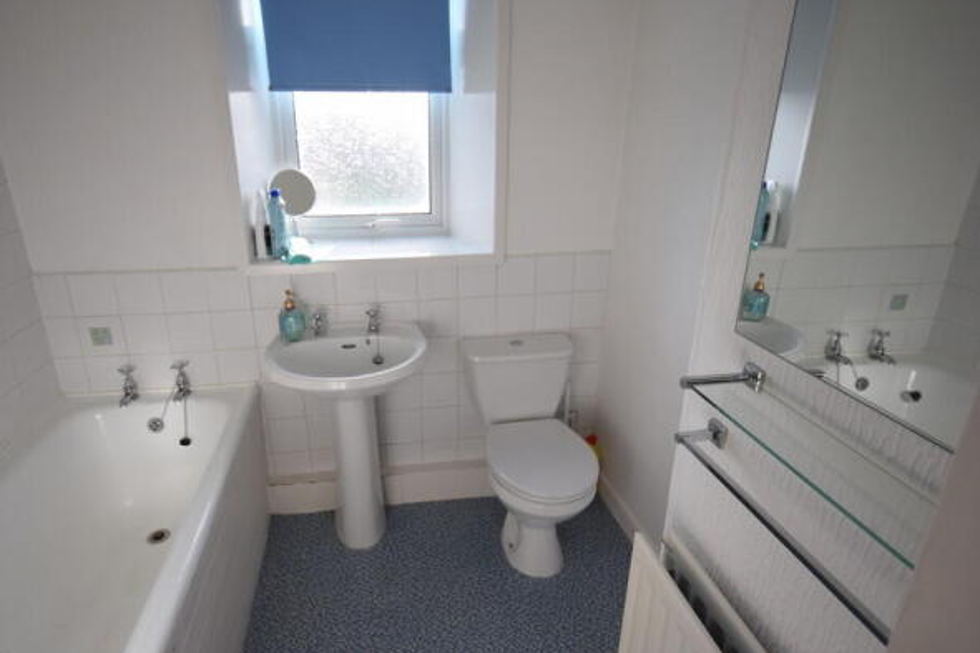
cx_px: 438
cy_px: 333
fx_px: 544
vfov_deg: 61.9
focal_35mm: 20
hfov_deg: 83.7
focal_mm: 12
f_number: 7.1
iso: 400
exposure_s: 1/200
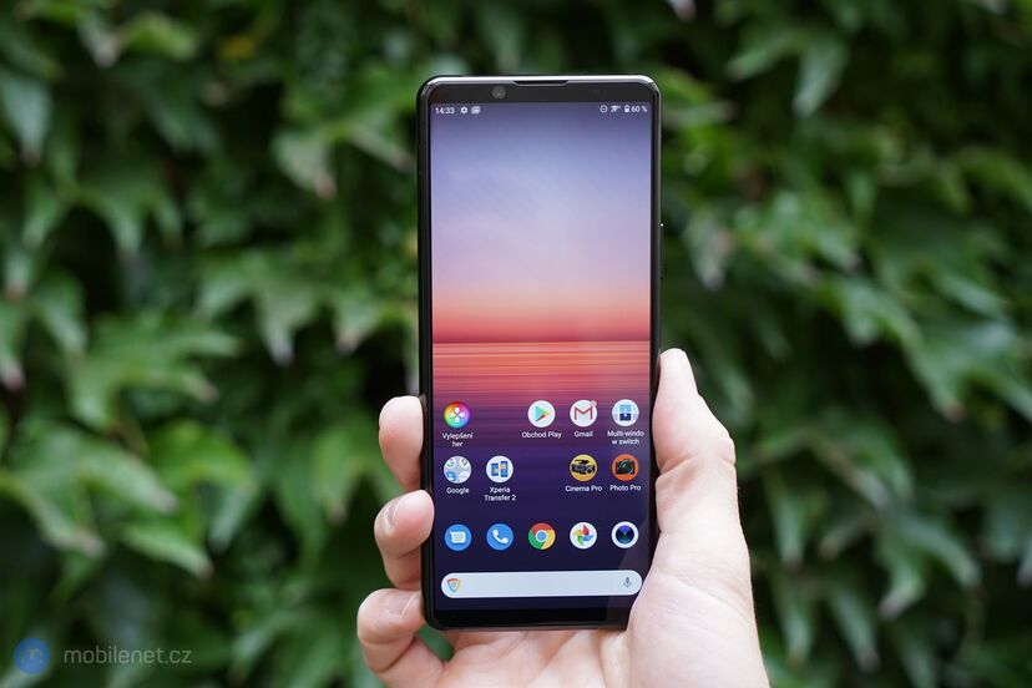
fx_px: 1089
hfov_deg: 50.7
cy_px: 344
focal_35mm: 38
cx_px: 516
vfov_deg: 35.1
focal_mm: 38
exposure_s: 1/250
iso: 800
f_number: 4
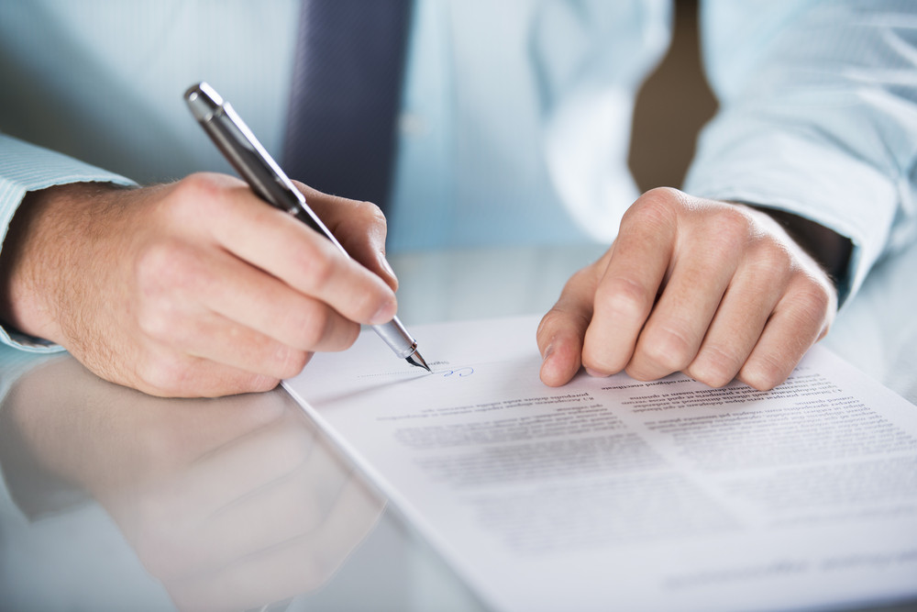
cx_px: 458
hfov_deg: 13.7
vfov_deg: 9.2
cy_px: 306
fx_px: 3821
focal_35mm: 150
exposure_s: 1/160
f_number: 2.8
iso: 100
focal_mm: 150
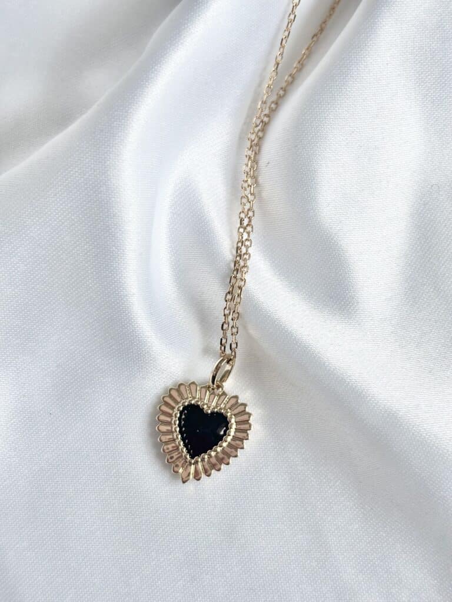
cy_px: 301
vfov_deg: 36.8
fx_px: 905
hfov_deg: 28.0
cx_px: 226
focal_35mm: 52
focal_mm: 5.96
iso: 160
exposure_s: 1/56
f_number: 1.6
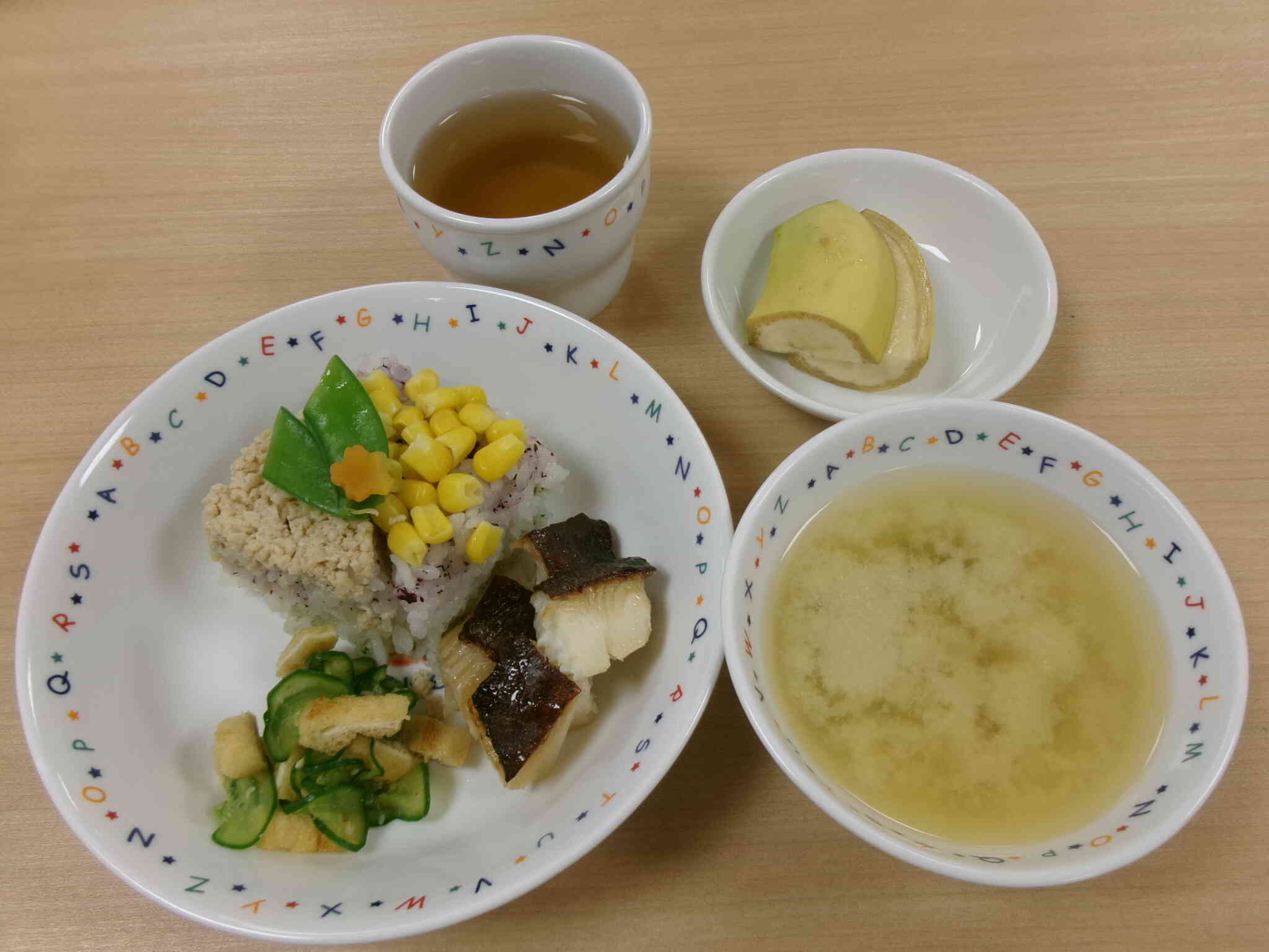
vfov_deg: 49.7
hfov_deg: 63.4
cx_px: 634
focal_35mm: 28
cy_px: 476
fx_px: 1026
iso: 100
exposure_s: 1/75
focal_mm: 5.1
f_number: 3.9
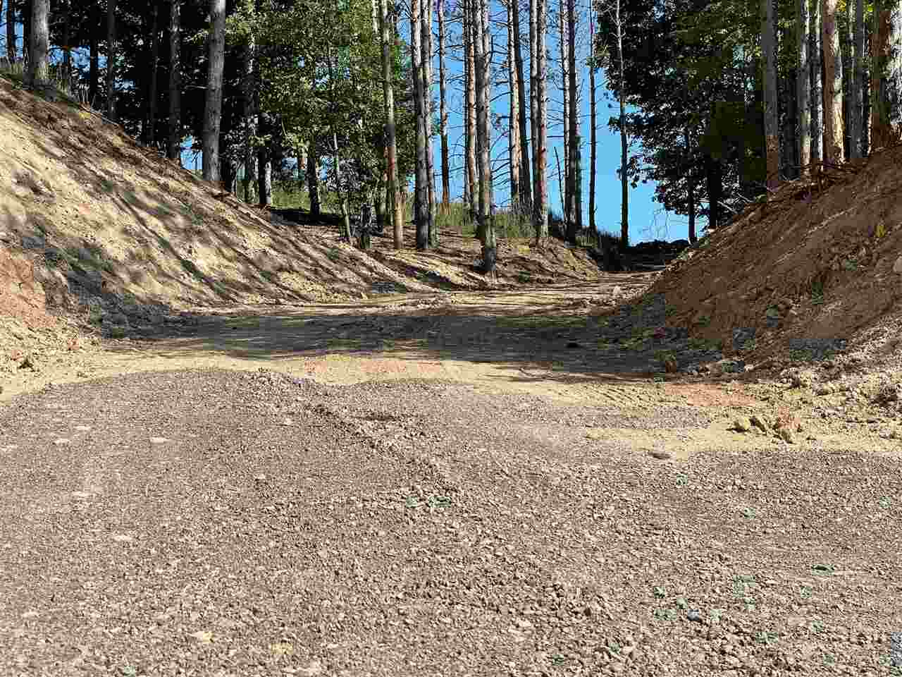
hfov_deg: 36.8
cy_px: 338
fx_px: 1355
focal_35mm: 52
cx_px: 451
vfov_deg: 28.0
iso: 25
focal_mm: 6
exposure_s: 1/1199
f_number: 2
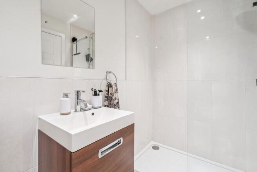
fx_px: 114
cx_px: 128
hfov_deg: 96.7
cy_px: 86
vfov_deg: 73.8
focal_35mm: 16
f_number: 6.3
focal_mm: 16
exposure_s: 1/30
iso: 640
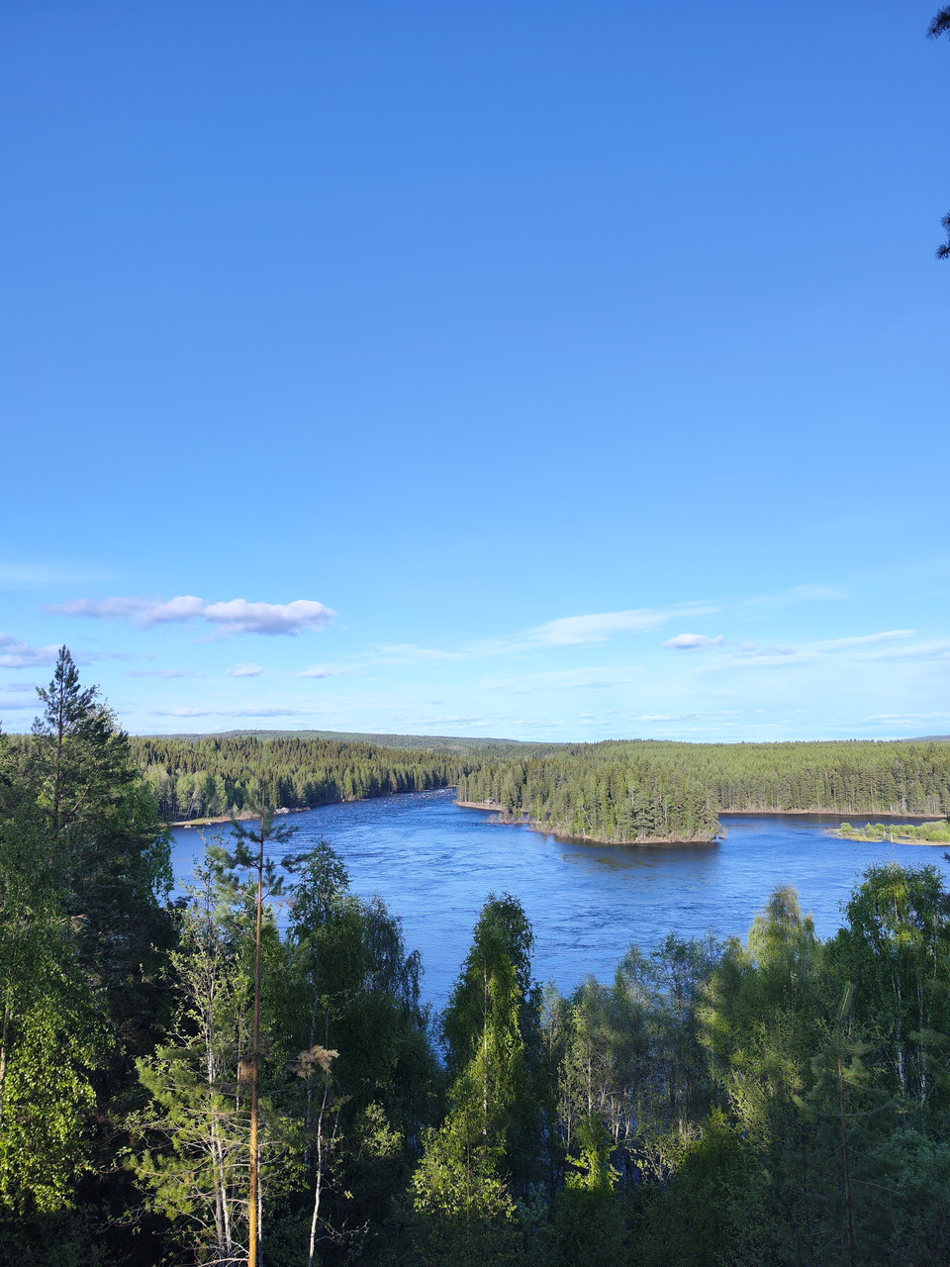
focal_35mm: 23
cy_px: 634
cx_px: 475
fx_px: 842
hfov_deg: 58.9
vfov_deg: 73.9
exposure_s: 1/505
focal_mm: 7.01
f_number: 1.69
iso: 50
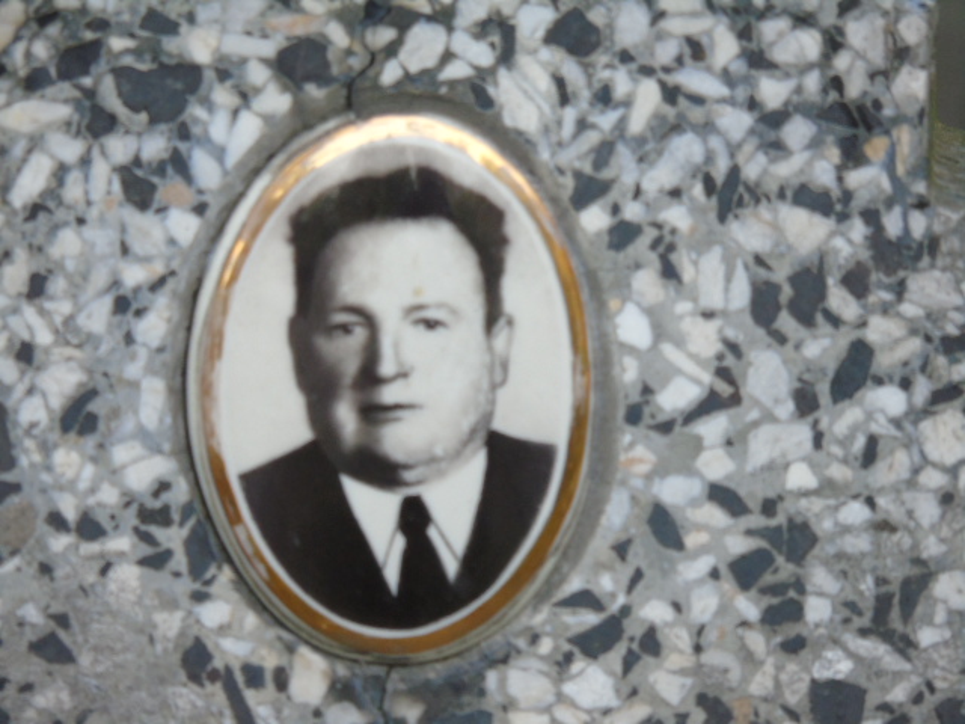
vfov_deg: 2.7
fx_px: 15305
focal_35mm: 549
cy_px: 362
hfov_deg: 3.6
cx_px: 482
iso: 320
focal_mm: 98
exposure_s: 1/125
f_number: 5.7
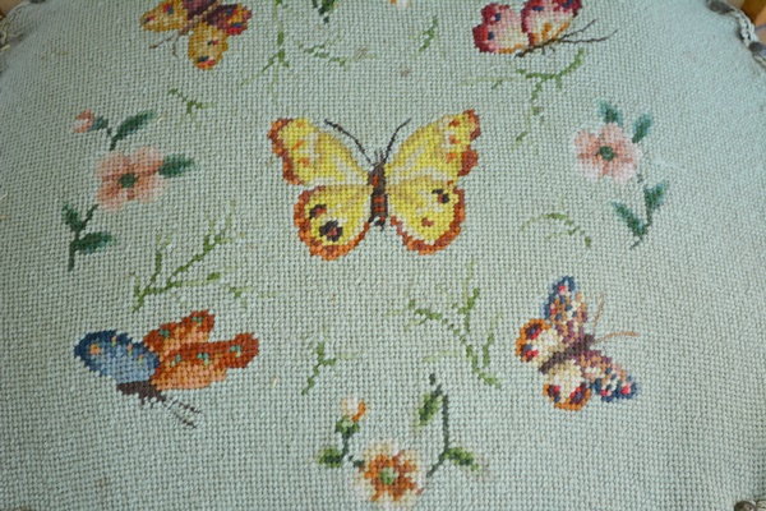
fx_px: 1660
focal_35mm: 78
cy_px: 256
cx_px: 383
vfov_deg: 17.5
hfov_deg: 26.0
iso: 720
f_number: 5.6
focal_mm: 52
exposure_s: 1/60
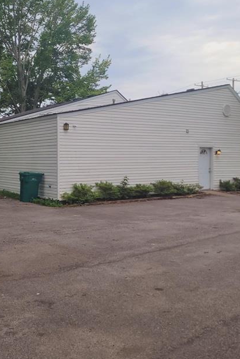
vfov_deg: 46.4
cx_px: 91
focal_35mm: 42
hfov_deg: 31.8
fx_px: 420
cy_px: 170
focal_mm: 5.4
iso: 40
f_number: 1.8
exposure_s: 1/197
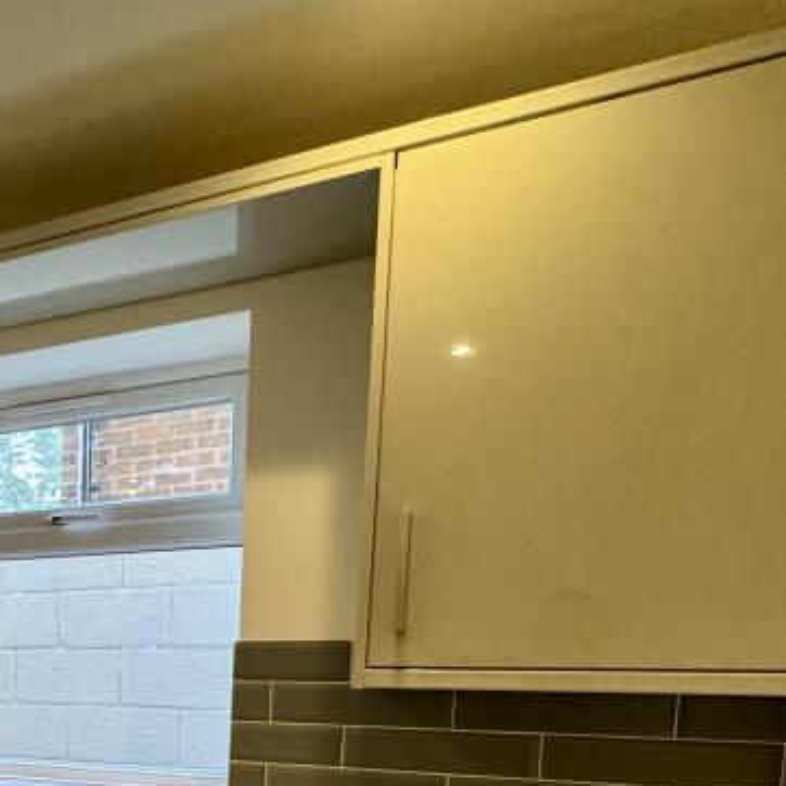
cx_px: -52
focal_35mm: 35
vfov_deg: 41.9
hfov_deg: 39.7
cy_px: 760
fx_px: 899
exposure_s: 1/100
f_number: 2.2
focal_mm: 2.22
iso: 250
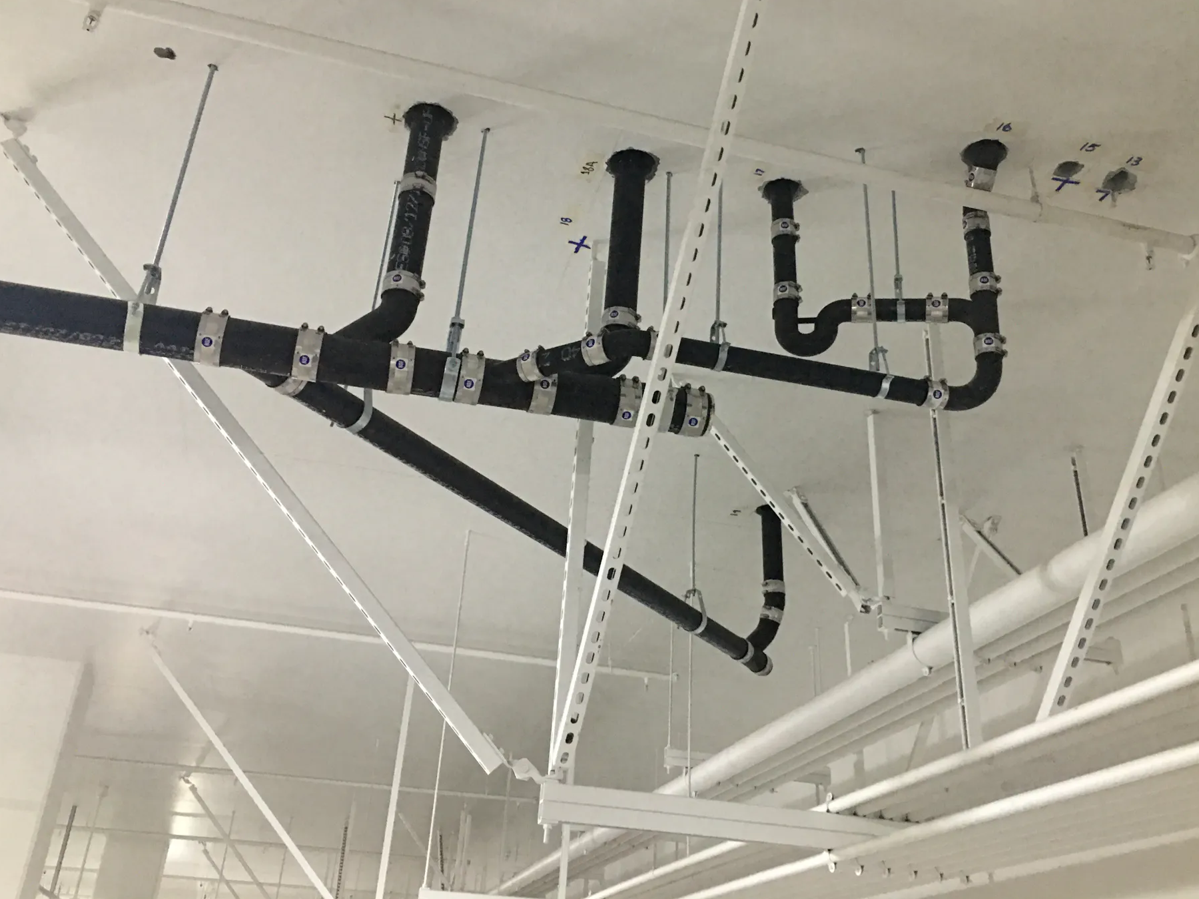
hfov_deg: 55.3
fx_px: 1143
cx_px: 625
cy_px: 391
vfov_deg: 42.9
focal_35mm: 33
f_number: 2.2
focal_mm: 4.15
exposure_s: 1/4
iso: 100
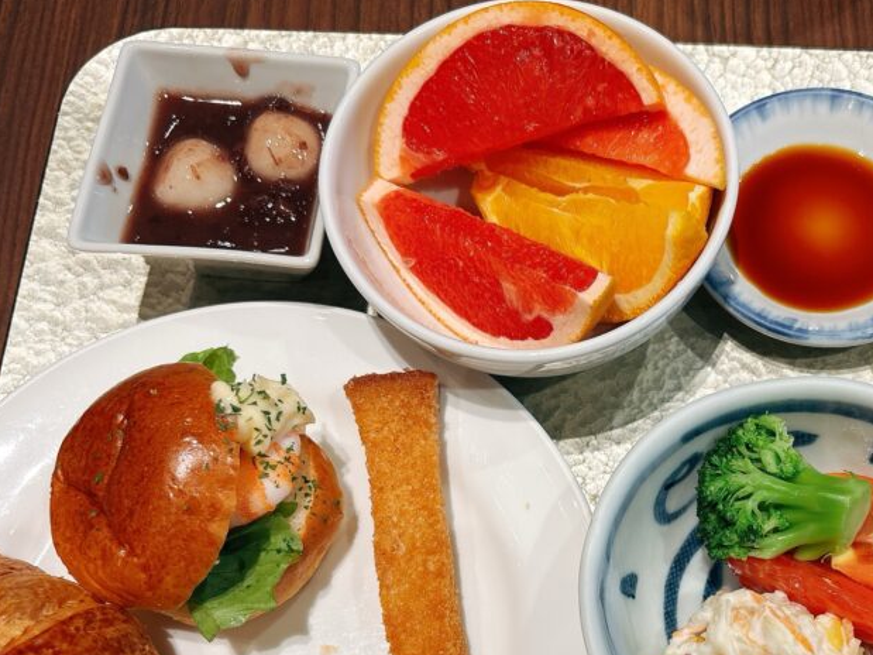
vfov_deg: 32.6
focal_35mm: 43
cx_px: 649
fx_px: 1084
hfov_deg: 42.6
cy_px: 532
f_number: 1.6
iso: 64
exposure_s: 1/100
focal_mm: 5.96
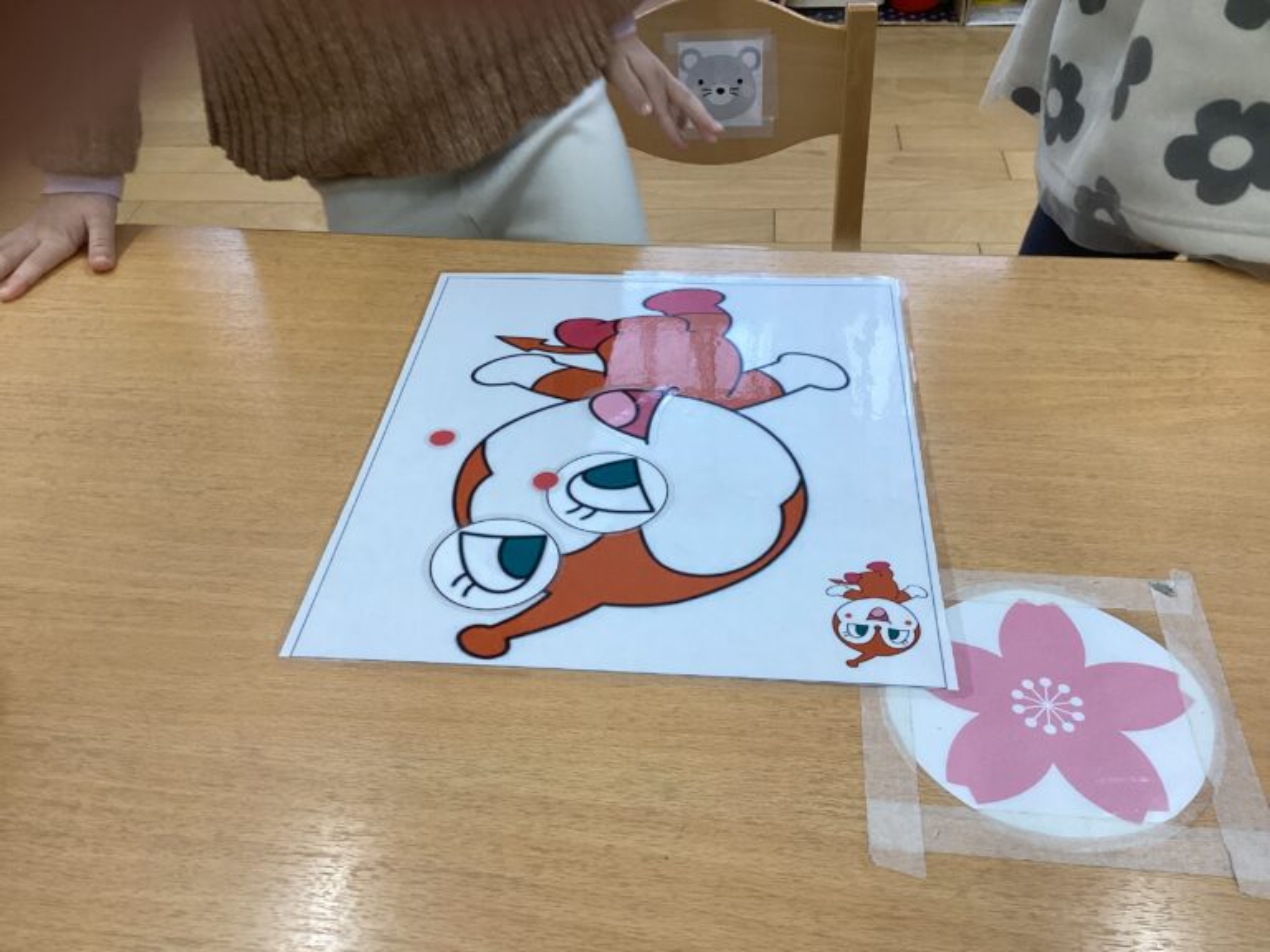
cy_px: 476
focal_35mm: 31
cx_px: 635
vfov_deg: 45.4
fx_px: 1137
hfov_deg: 58.4
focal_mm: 3.3
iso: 80
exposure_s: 1/100
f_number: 2.4
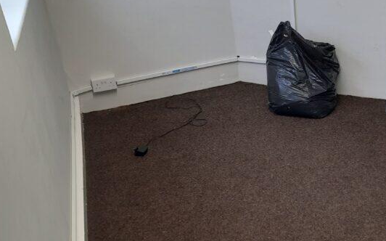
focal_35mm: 49
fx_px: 515
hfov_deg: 39.9
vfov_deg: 26.2
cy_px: 84
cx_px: 292
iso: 64
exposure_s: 1/50
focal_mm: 5.23
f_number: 1.8
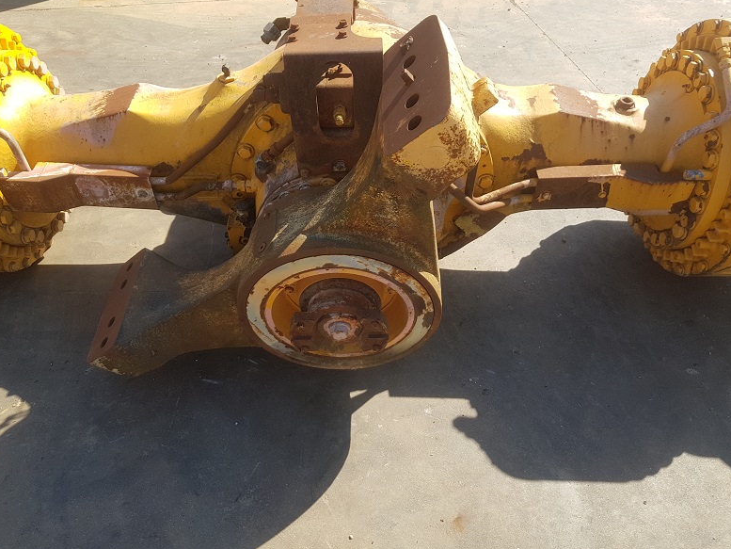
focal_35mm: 27
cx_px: 368
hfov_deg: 65.3
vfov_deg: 51.4
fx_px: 570
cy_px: 272
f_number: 1.7
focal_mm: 4.2
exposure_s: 1/1010
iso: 40
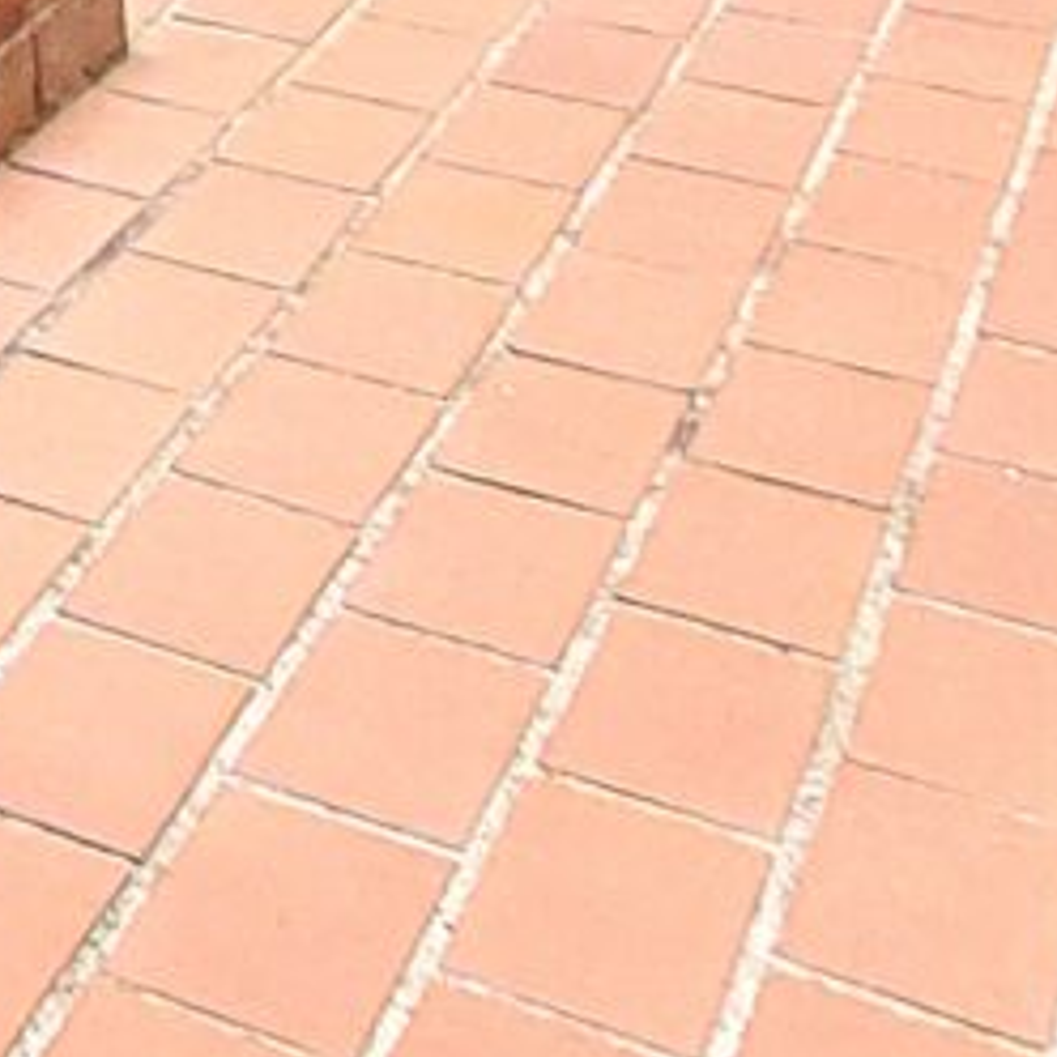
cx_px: -1837
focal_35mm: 89
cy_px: -1117
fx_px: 3075
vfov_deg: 15.3
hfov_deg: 12.4
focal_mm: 1.74
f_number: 2.2
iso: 400
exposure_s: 1/24
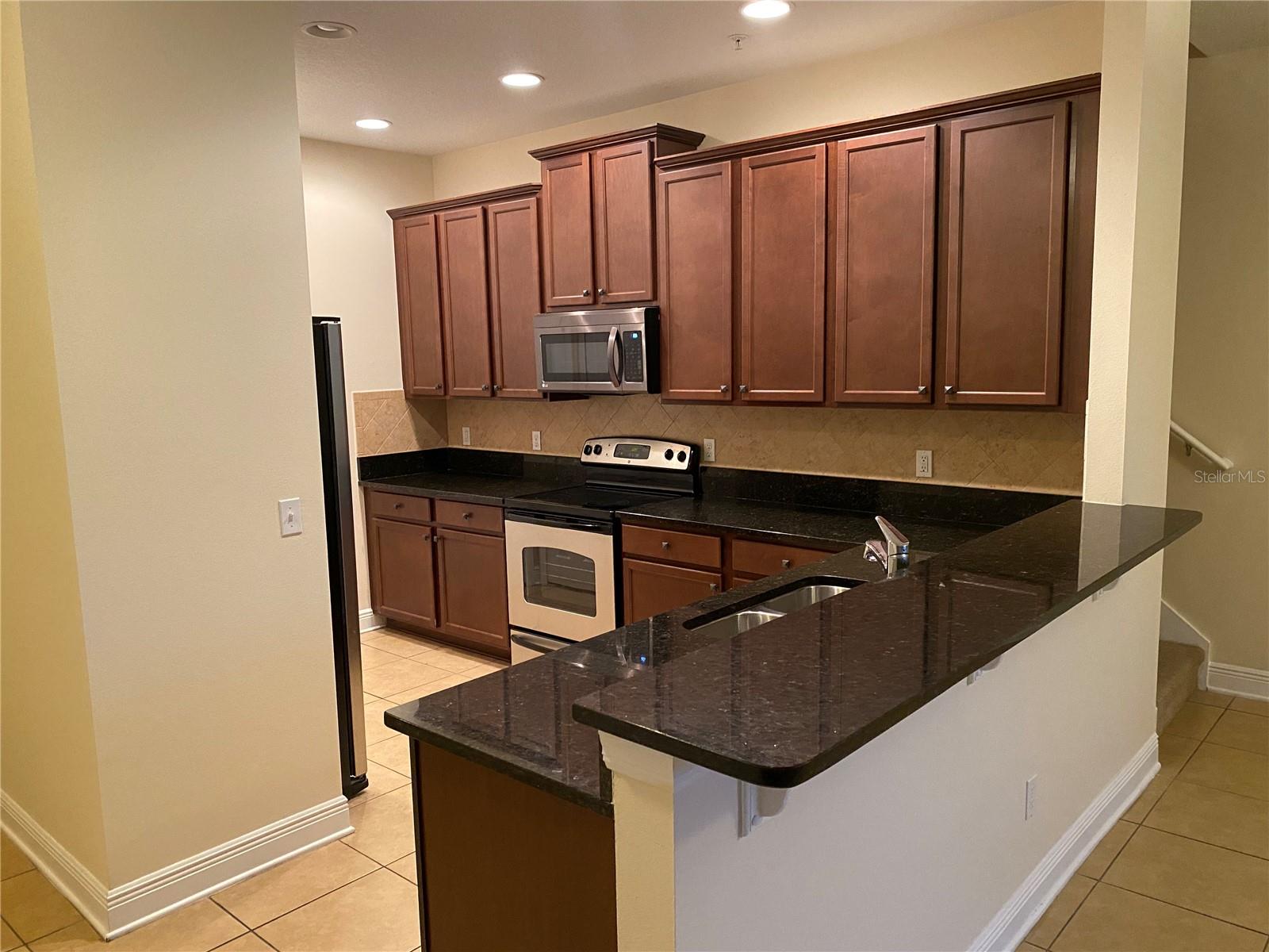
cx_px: 634
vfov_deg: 53.1
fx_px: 953
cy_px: 476
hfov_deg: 67.3
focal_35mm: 26
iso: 400
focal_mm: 4.25
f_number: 1.8
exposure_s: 1/40
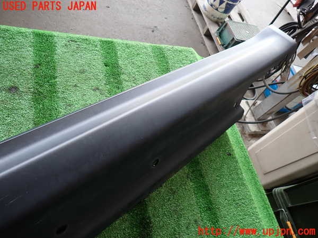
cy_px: 119
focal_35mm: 25
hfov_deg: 69.4
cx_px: 159
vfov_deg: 54.9
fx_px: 230
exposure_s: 1/80
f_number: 2
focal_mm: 4.5
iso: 100
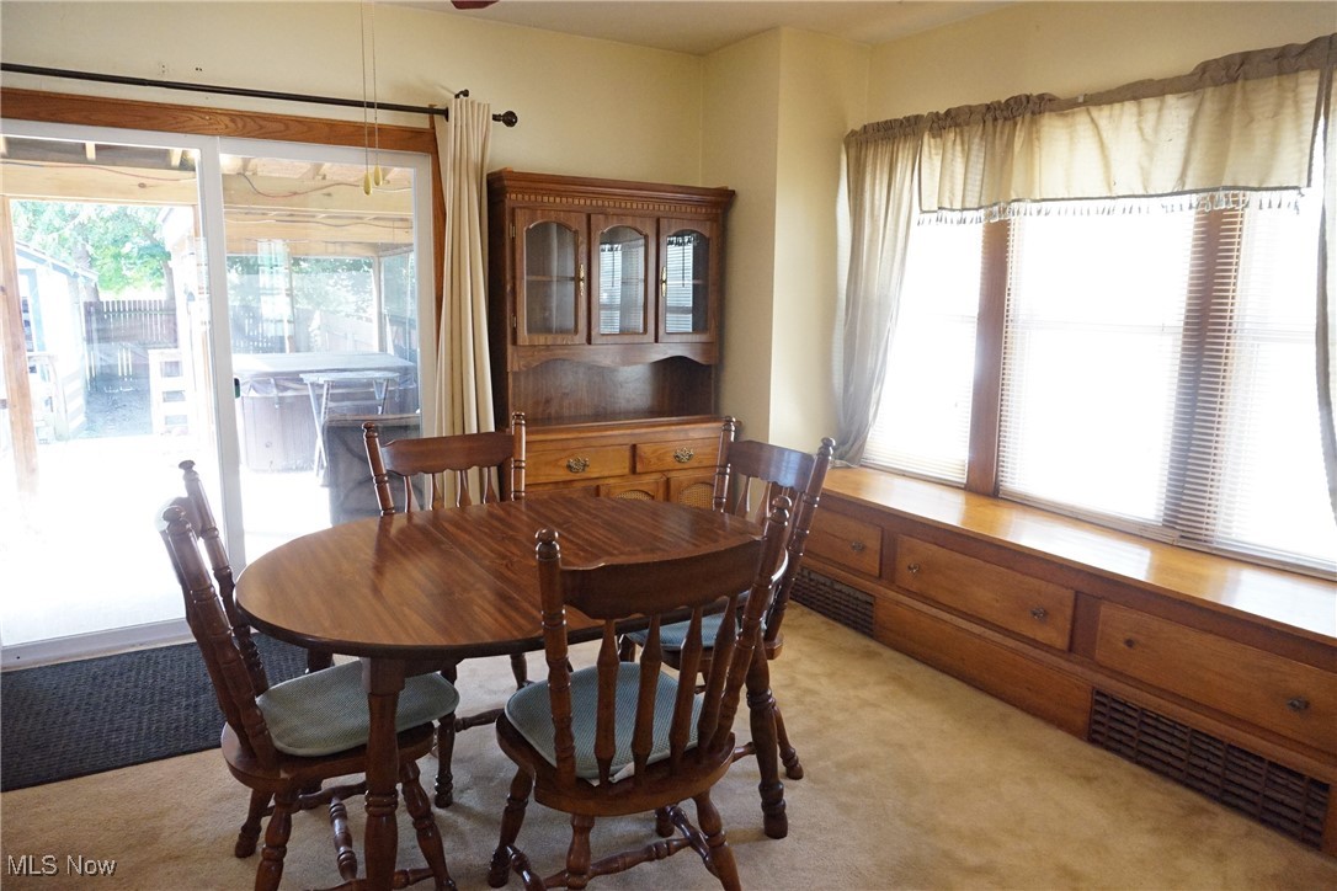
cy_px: 446
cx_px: 668
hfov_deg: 73.7
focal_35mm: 24
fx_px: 891
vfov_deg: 53.1
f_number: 5.6
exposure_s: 1/60
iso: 3200
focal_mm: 16
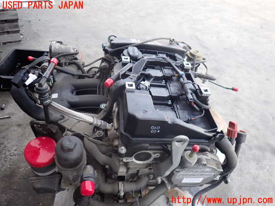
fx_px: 199
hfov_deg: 69.4
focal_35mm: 25
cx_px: 138
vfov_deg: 54.9
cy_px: 103
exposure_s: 1/125
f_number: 2
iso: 125
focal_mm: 4.5
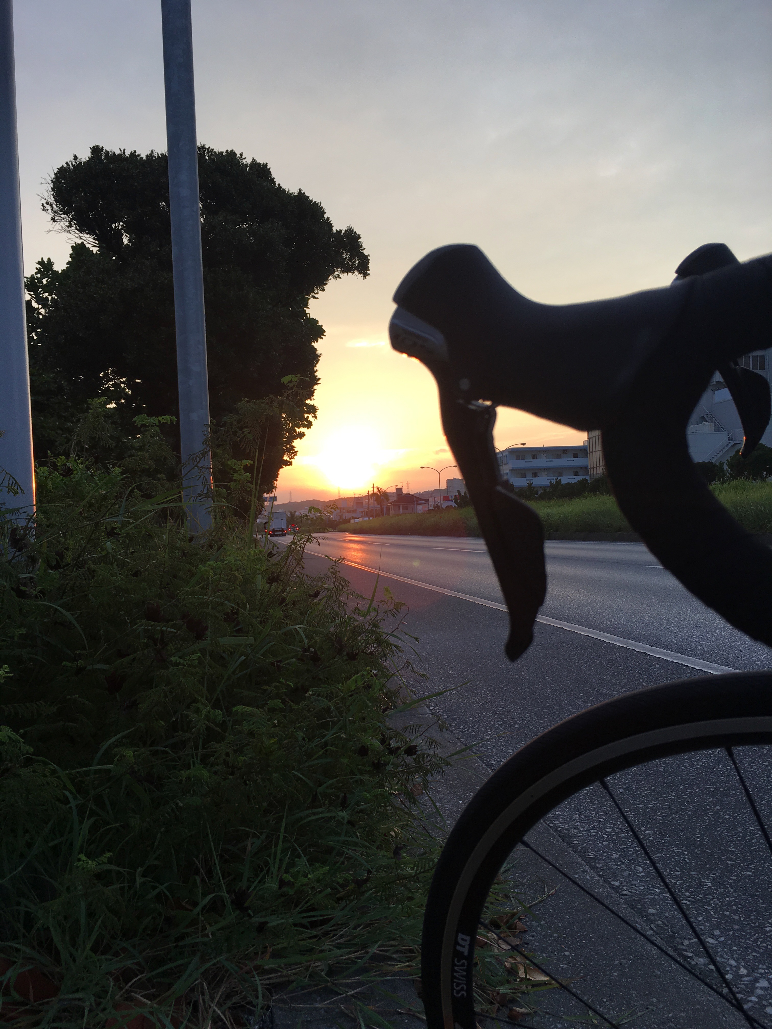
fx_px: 862
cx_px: 386
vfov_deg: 61.7
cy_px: 514
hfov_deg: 48.2
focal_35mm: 29
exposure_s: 1/248
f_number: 2.2
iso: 25
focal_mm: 4.15
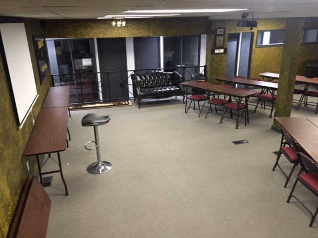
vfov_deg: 48.2
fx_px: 266
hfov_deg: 61.7
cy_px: 119
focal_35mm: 29
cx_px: 159
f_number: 2.2
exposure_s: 1/15
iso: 250
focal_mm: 4.15
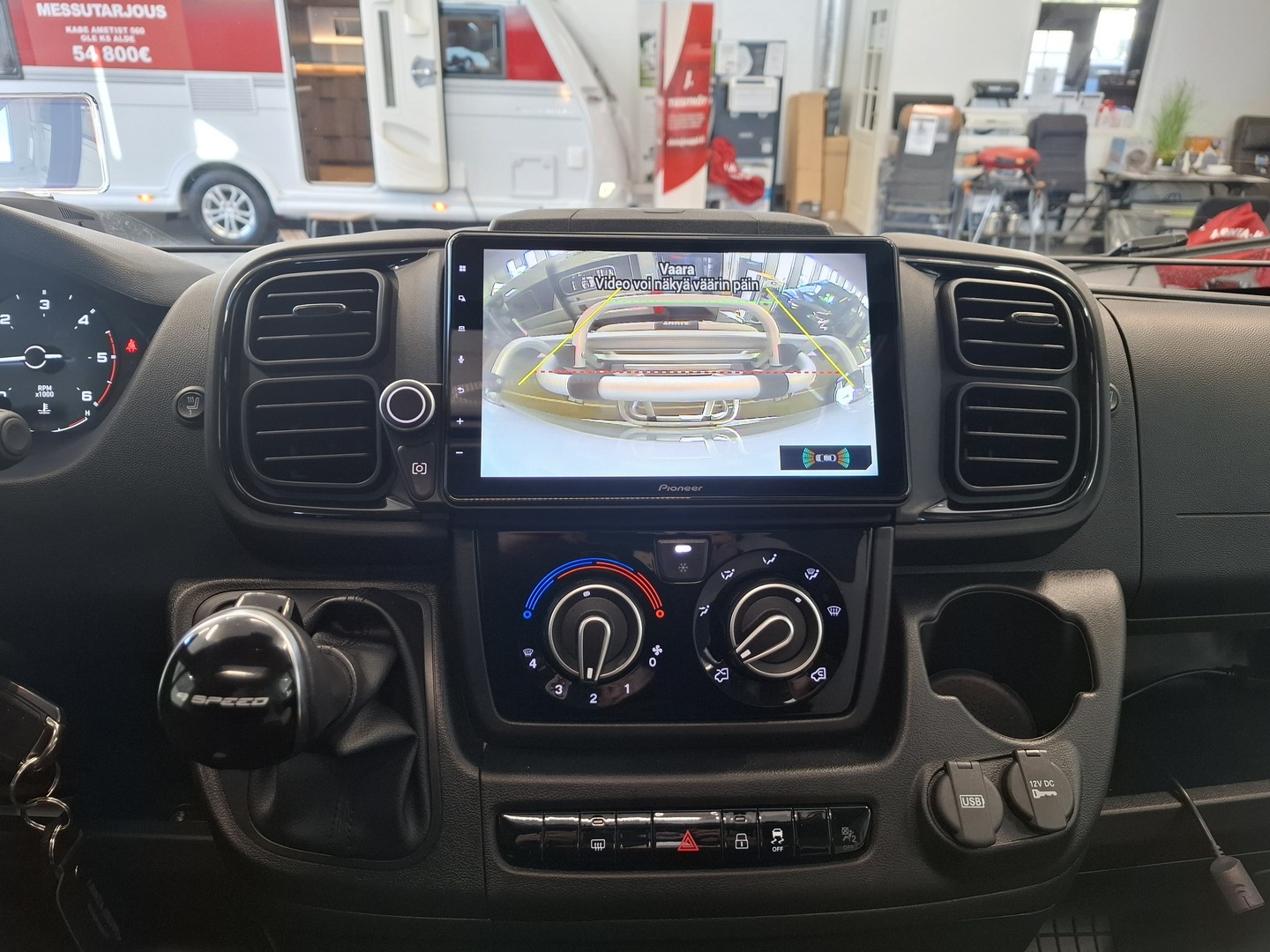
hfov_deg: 73.9
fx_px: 844
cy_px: 476
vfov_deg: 58.9
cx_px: 635
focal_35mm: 23
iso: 200
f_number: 1.8
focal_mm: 5.54
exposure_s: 1/50
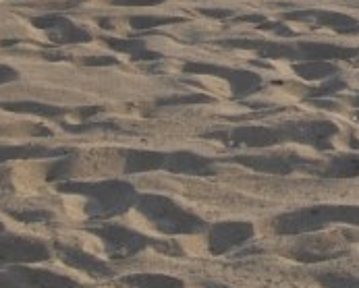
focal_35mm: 224
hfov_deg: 8.0
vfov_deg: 6.6
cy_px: -356
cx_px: 839
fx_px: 2384
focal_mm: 24
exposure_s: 1/200
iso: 100
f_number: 8
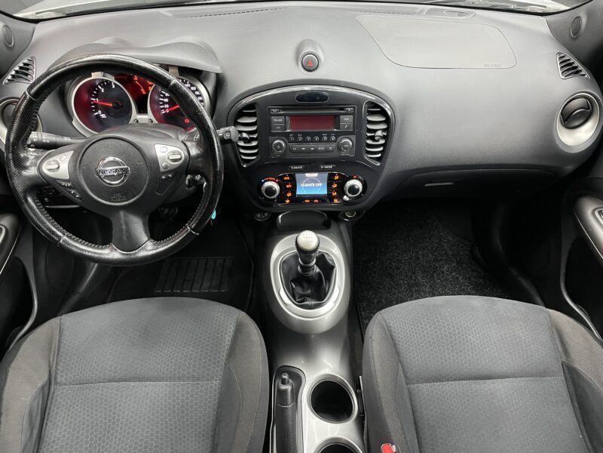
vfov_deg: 53.1
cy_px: 226
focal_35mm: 26
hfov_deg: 67.3
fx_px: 453
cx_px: 302
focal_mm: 4.2
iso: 500
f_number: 1.6
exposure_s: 1/42
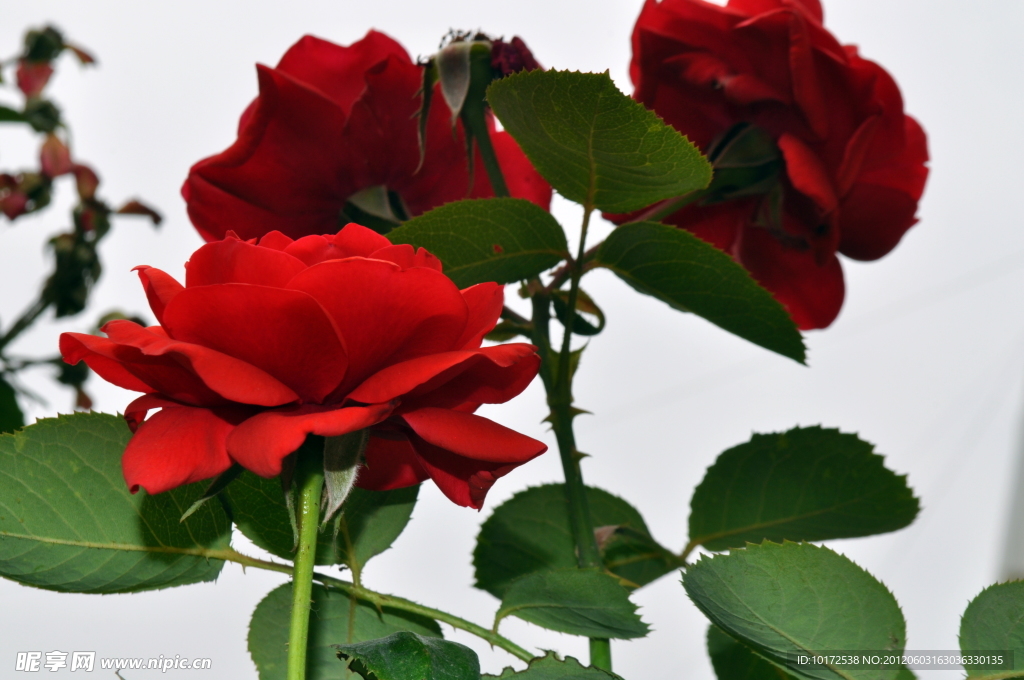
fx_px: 2216
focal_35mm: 78
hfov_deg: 26.0
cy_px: 340
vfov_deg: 17.4
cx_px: 512
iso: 200
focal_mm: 52
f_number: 16
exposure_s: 1/200
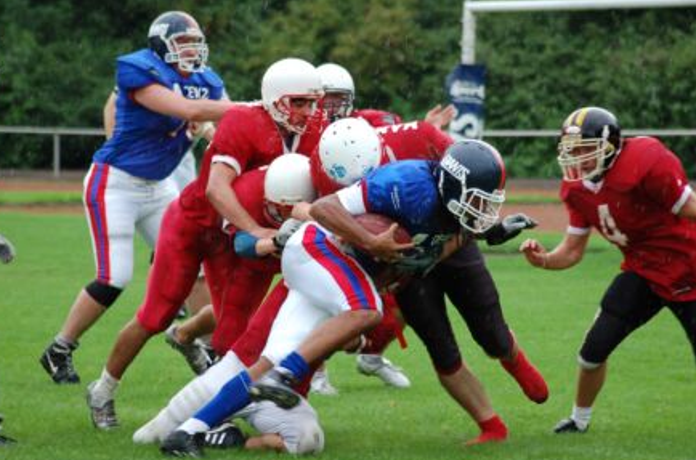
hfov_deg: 9.8
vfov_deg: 6.5
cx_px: 342
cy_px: 237
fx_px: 4079
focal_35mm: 212
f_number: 4.5
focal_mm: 135
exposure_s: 1/400
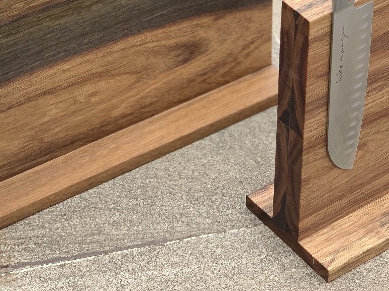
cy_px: 18
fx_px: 1225
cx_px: 200
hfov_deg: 18.1
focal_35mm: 109
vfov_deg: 13.4
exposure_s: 1/122
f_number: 2.4
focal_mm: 6
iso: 40
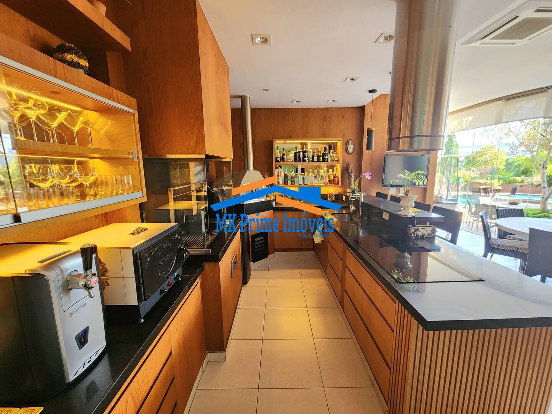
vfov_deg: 89.9
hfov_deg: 106.2
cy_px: 207
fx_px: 207
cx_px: 276
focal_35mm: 13
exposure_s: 1/60.2
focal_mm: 2.2
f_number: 2.2
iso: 320
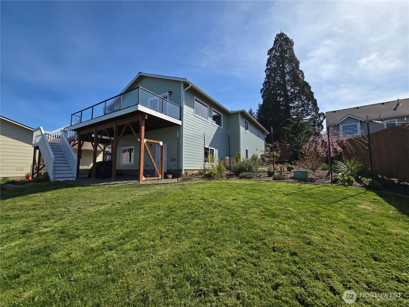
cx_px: 204
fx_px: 154
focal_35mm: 13
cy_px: 154
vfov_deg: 89.9
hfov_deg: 106.2
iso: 50
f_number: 2.2
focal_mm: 2.2
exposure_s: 1/2628
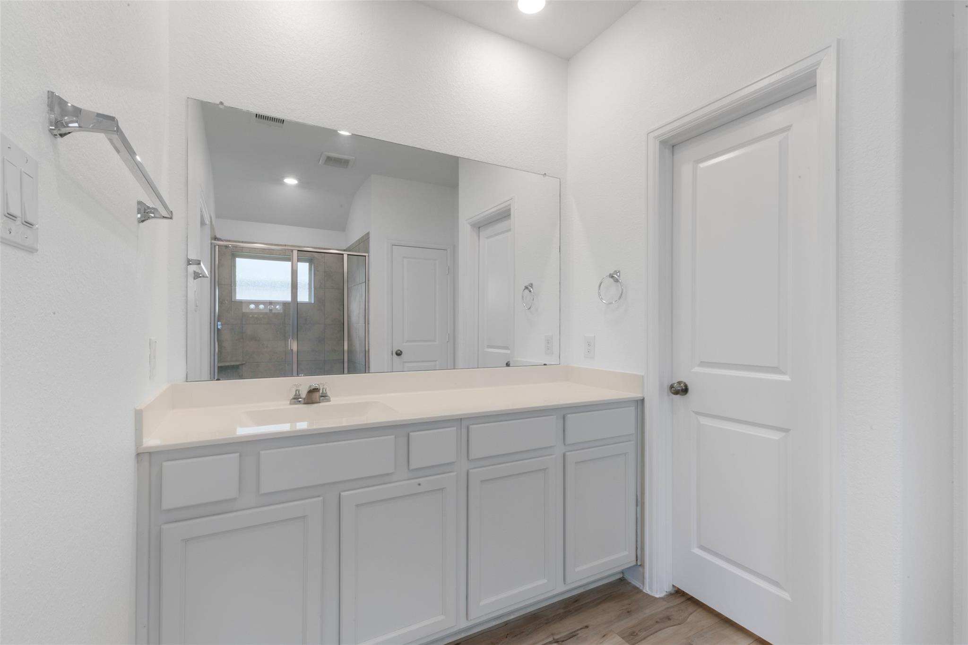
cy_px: 322
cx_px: 484
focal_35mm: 16
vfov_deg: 73.7
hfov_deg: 96.7
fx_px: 430
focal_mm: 16
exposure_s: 1.3
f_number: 9
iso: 250
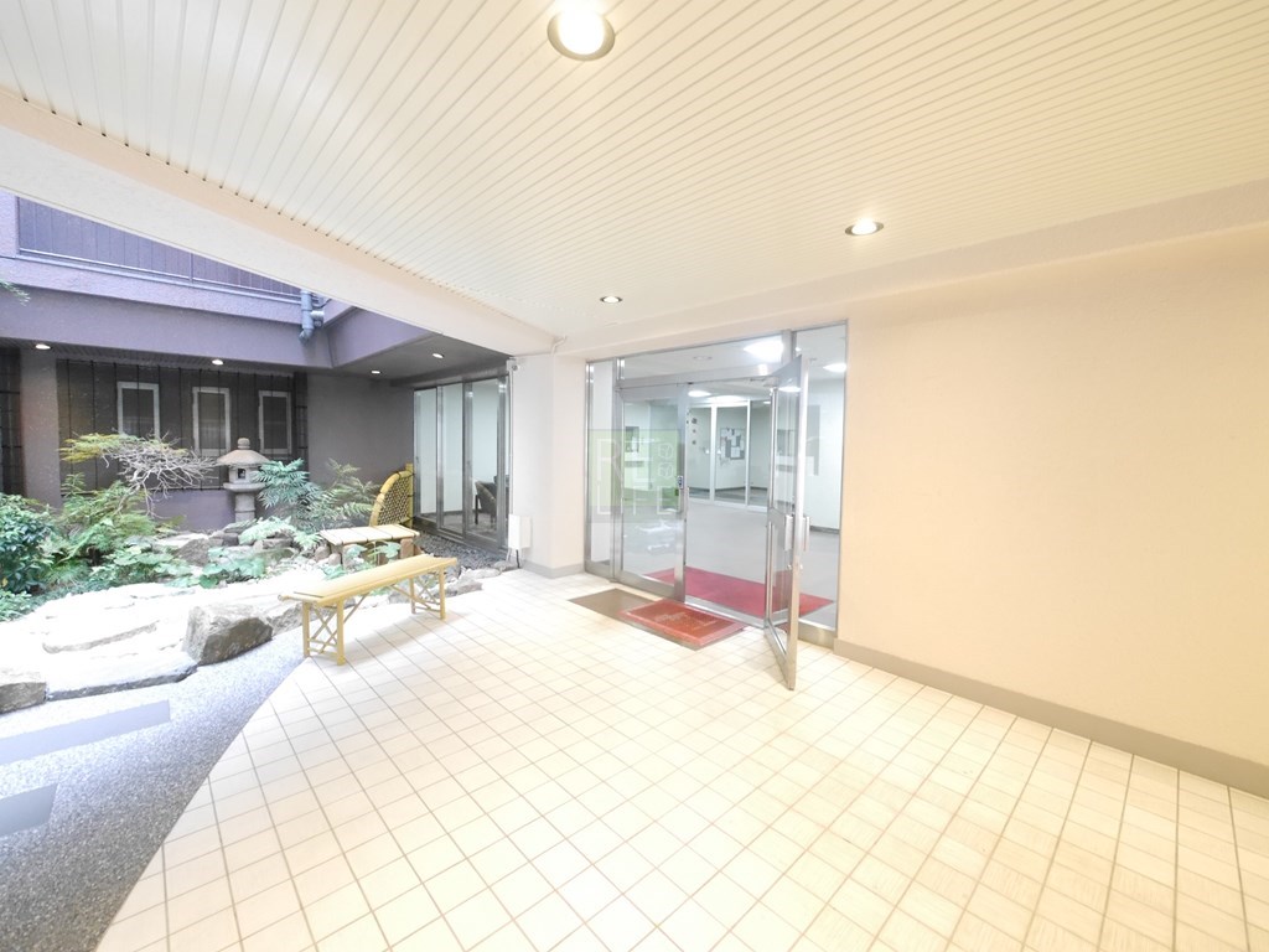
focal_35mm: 14
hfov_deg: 102.1
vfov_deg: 85.7
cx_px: 634
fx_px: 513
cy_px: 476
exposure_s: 1/60
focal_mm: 7
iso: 2500
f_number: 5
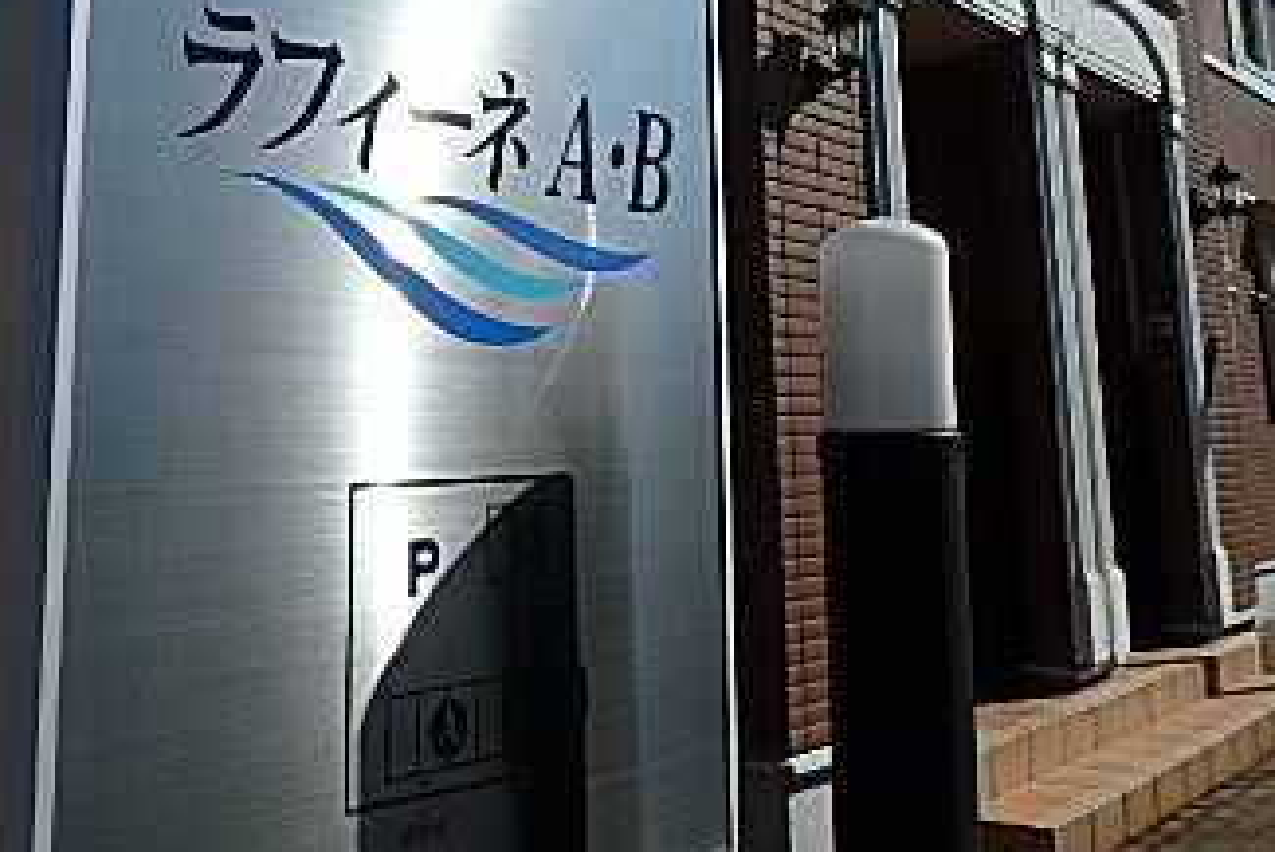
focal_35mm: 43
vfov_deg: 30.4
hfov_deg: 45.3
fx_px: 1524
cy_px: 165
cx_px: 534
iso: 125
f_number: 6
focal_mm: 3.7
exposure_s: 1/1000
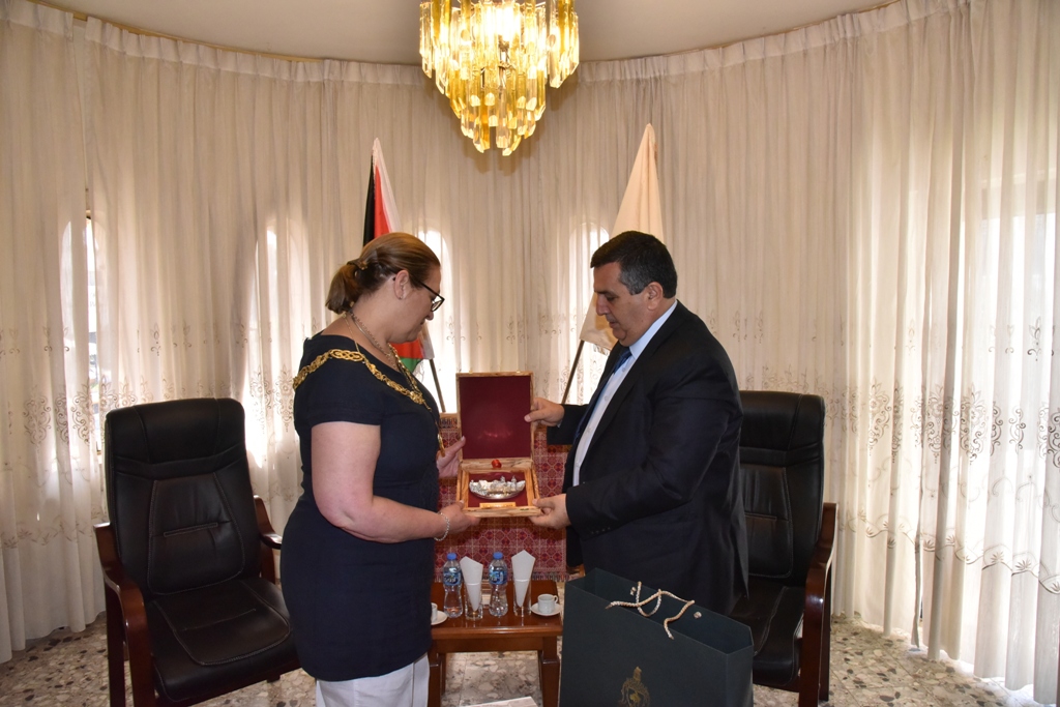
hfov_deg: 73.7
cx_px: 530
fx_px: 707
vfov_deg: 53.1
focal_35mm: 24
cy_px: 354
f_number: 11
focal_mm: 24
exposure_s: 1/250
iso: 3200
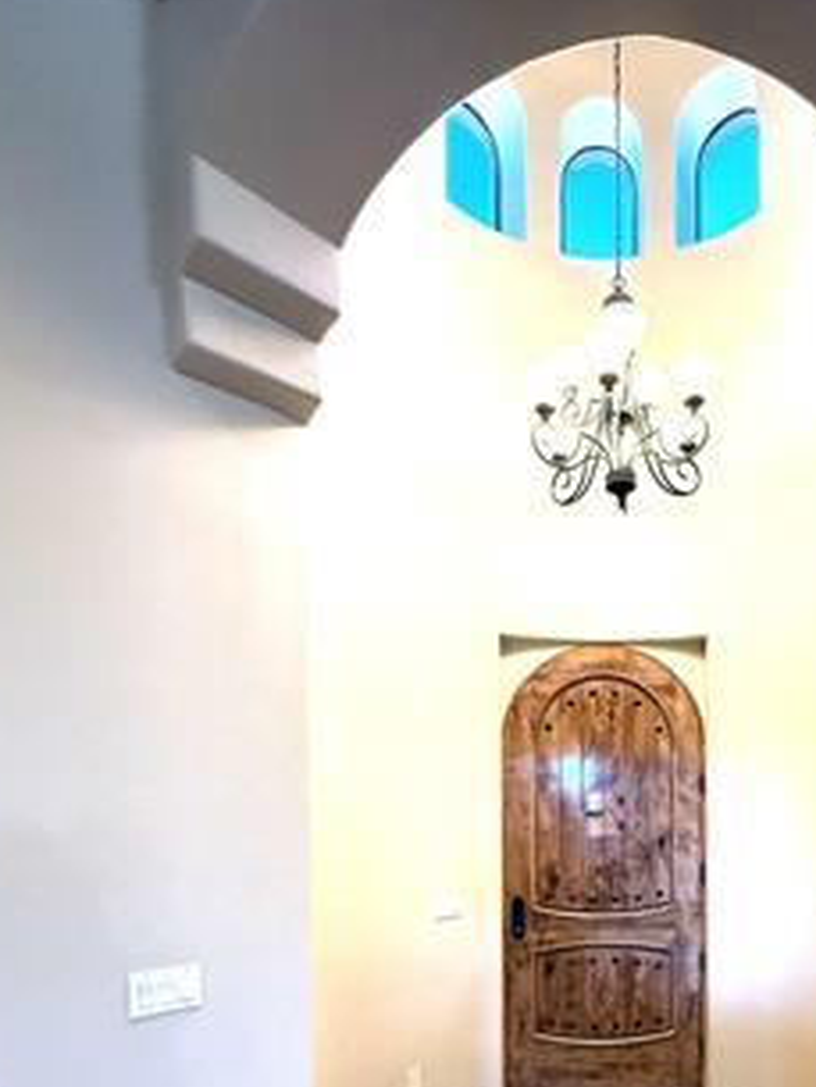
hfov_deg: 58.4
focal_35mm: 22
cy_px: 830
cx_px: 599
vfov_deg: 70.6
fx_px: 691
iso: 320
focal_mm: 2.22
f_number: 2.2
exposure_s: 1/120
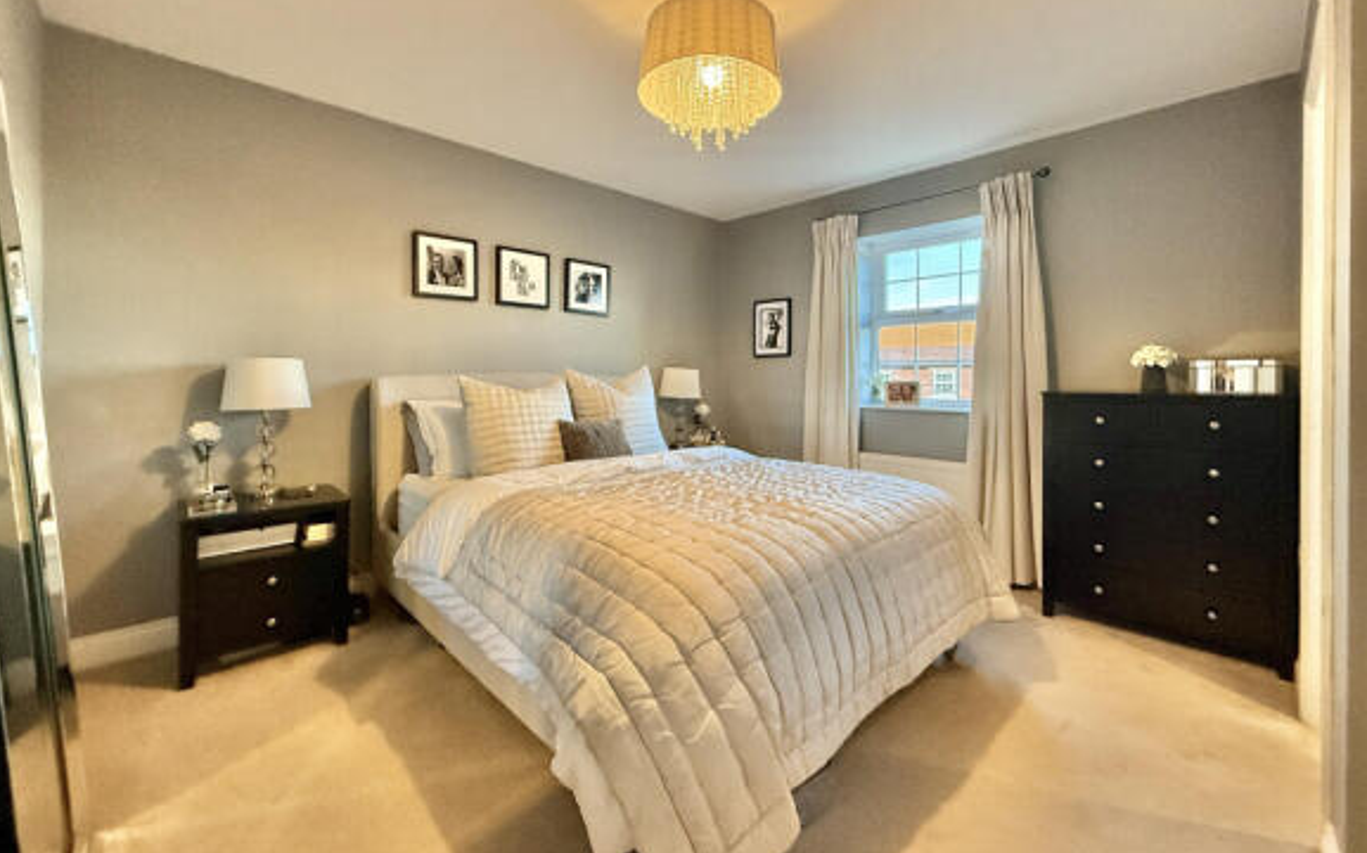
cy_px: 376
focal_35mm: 15
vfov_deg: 74.4
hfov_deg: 101.5
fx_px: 559
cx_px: 681
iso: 500
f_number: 2.2
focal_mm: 2.22
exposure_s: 1/100
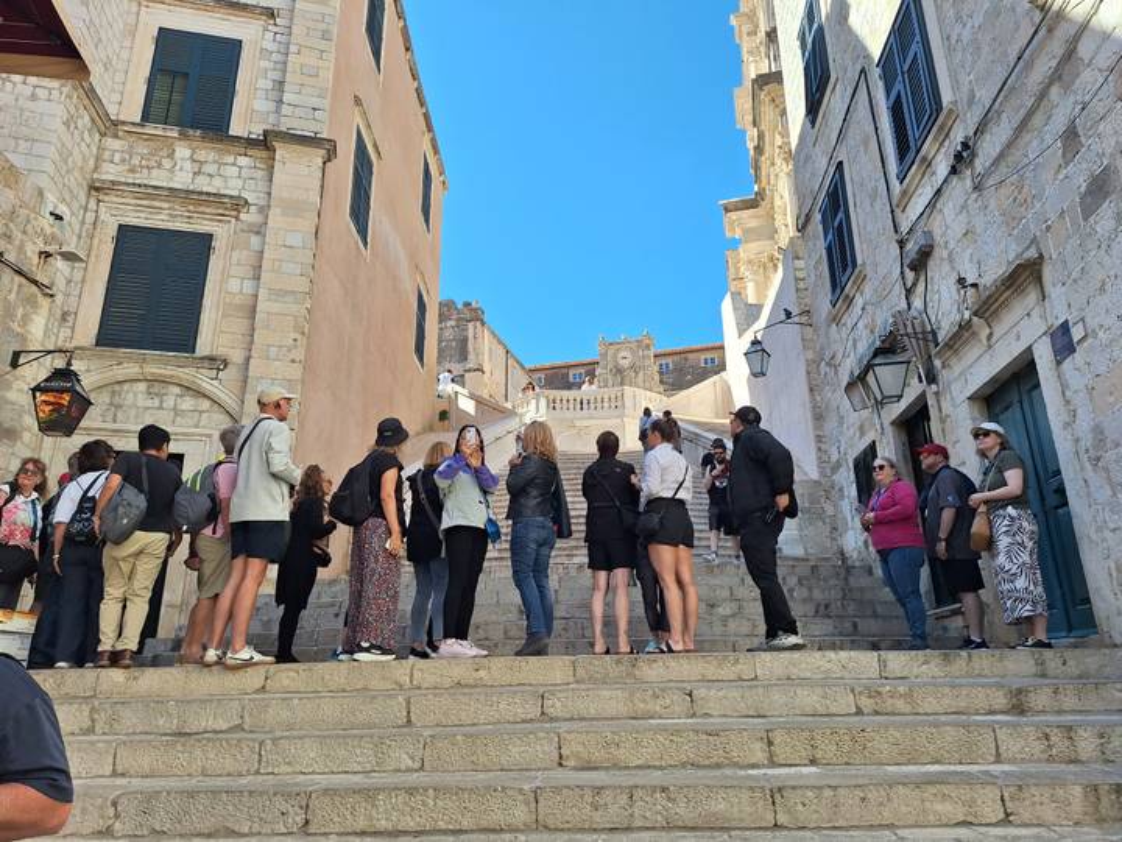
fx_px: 745
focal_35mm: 23
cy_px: 421
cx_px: 561
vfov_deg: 58.9
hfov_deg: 73.9
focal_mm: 5.54
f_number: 1.8
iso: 40
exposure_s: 1/1451
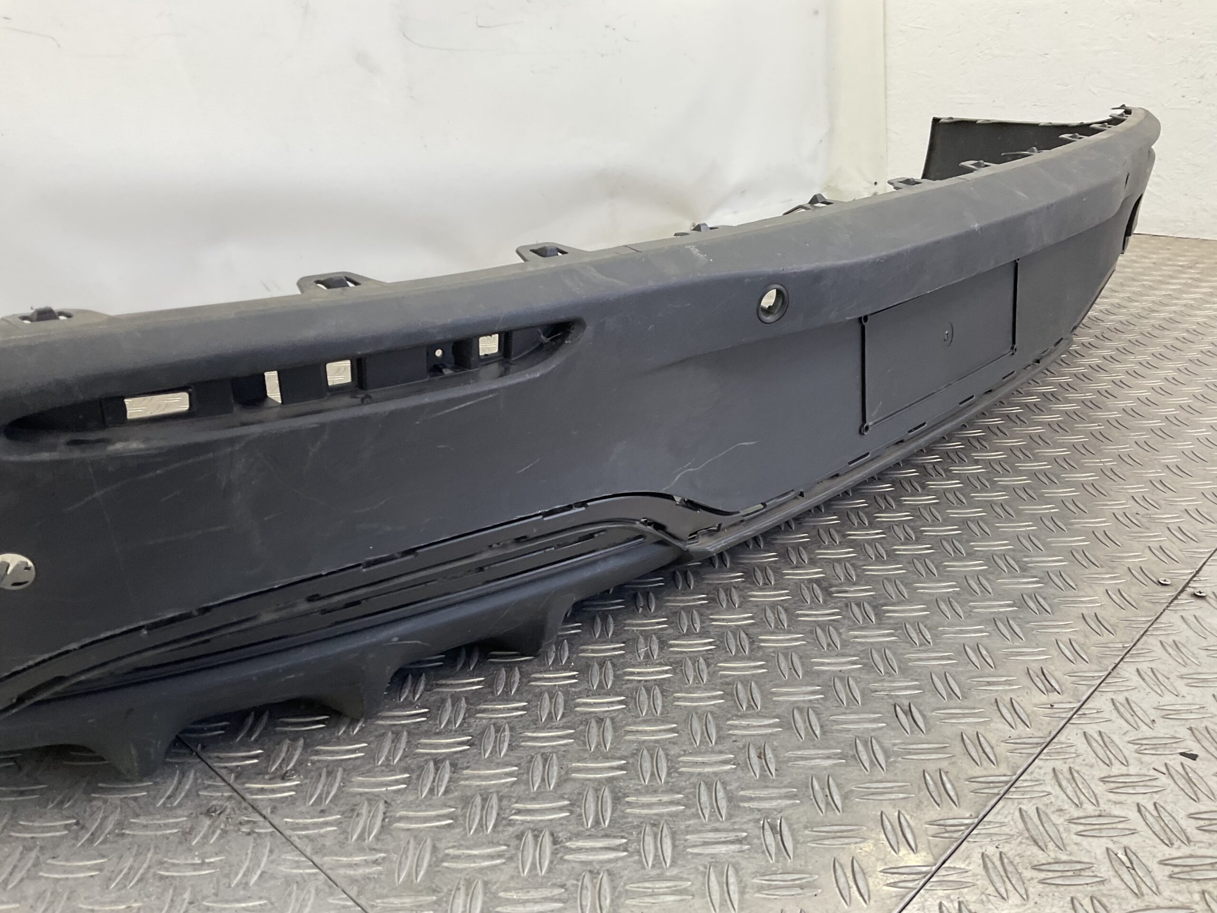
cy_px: 456
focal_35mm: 29
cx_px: 608
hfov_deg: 61.7
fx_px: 1020
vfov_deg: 48.2
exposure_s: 1/100
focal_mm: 3
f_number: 1.8
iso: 32
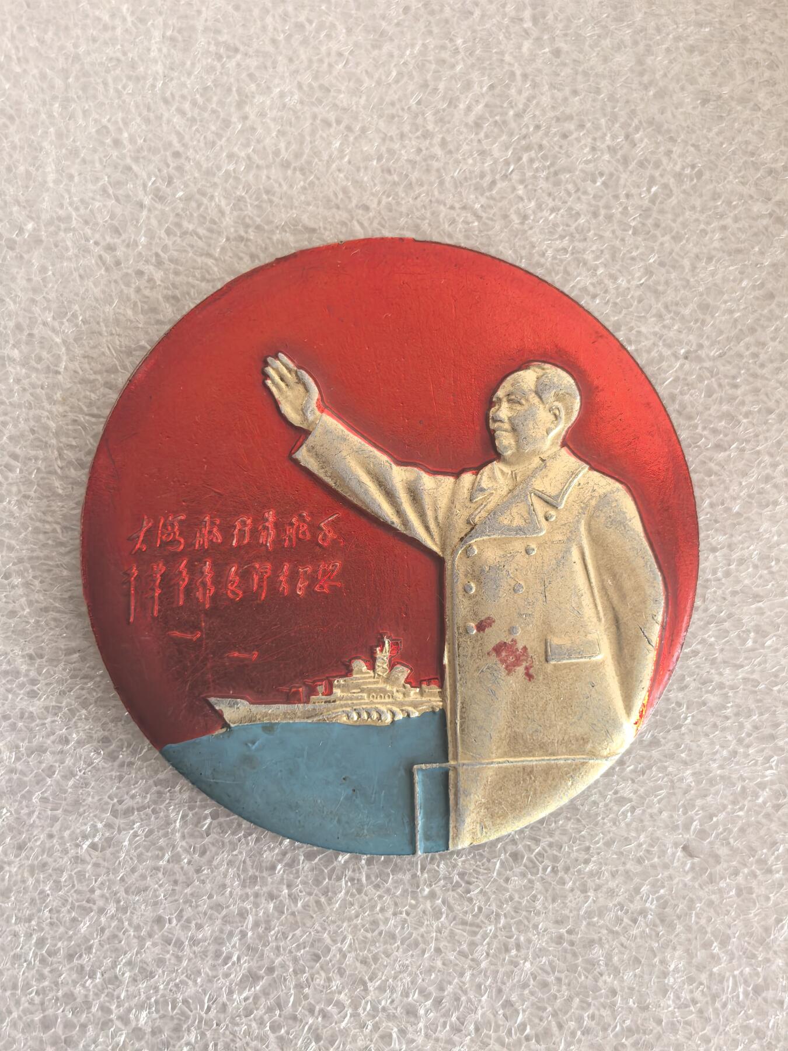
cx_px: 394
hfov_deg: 26.1
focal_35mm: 56
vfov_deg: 34.3
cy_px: 526
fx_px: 1700
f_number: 2
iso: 320
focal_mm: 5.75
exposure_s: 1/300
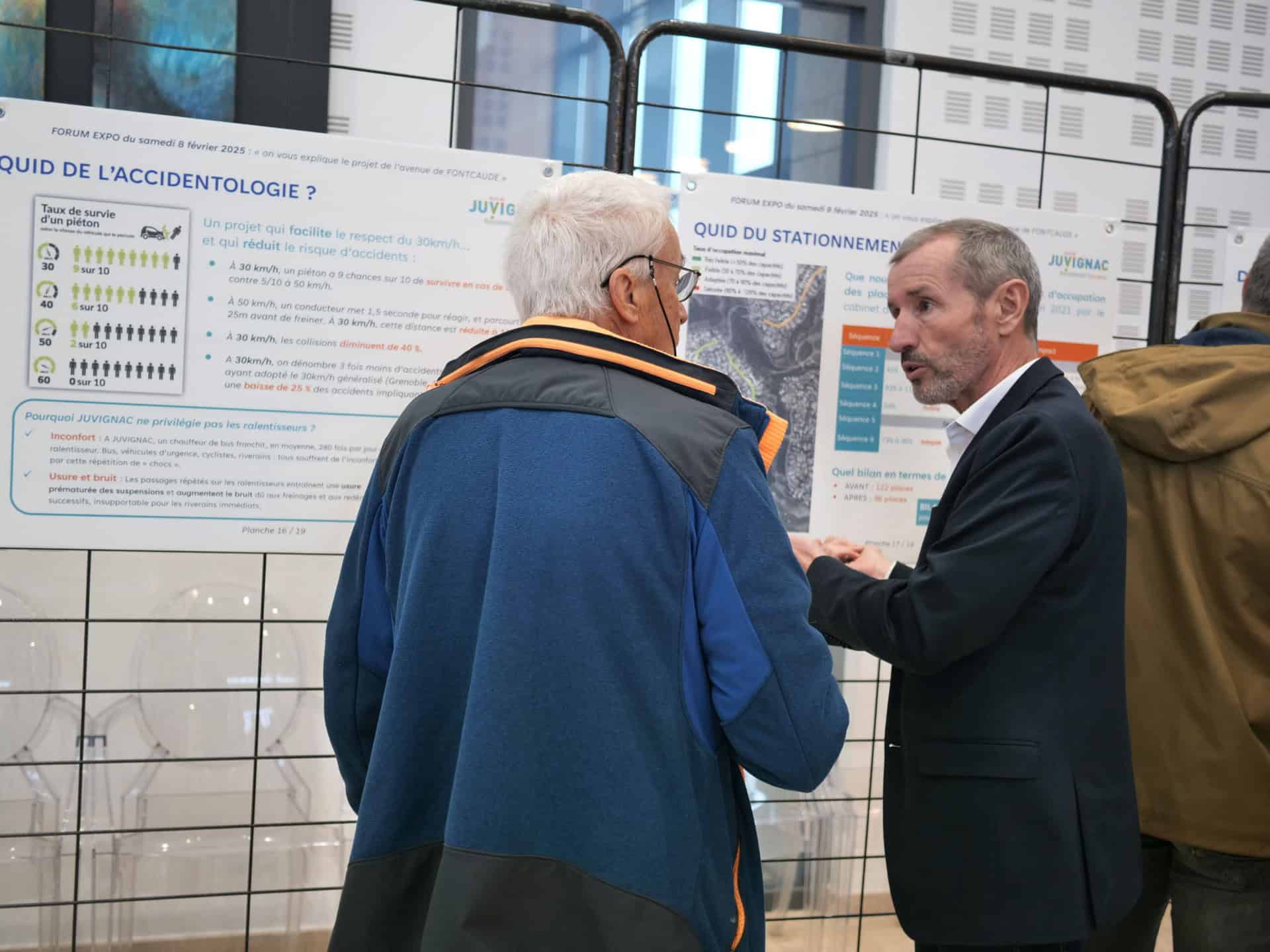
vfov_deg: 36.0
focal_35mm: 40
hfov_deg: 46.8
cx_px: 635
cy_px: 476
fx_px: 1468
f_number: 1.7
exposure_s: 1/80
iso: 200
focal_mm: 20
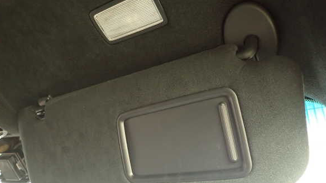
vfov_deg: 41.4
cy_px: 102
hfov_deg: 67.9
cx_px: 160
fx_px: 242
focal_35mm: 28
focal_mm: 4.5
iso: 500
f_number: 2
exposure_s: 1/30
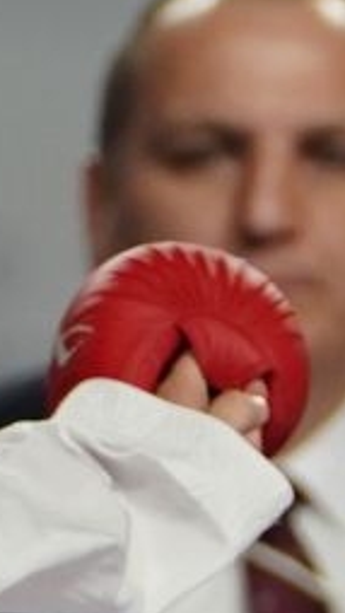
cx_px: 784
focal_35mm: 1853
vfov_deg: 1.2
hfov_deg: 0.7
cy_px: 1074
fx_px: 30116
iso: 1250
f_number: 2.8
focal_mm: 167
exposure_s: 1/1000
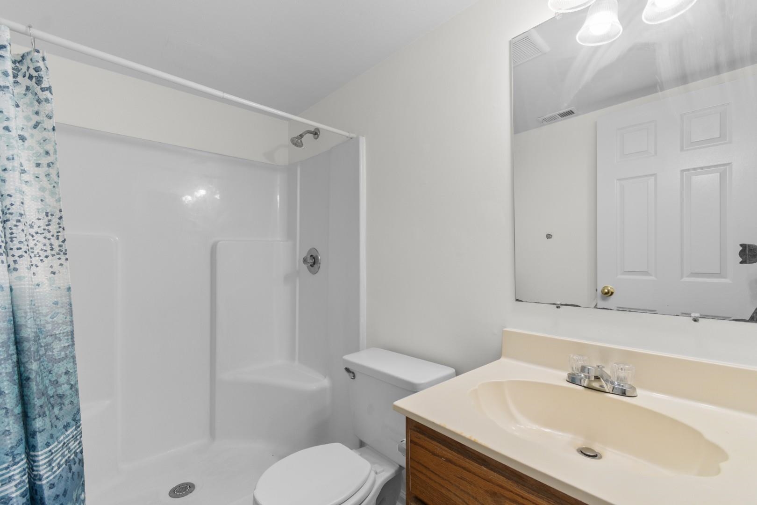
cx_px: 378
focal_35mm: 15
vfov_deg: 77.3
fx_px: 315
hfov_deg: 100.4
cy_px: 252
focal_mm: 10
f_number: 4.5
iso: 100
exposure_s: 1/10
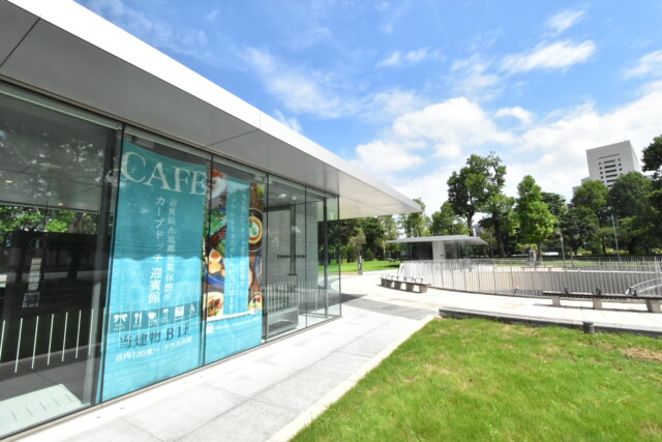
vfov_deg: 77.4
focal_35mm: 15
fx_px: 276
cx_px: 331
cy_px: 221
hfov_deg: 100.4
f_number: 20
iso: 6400
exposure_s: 1/1600
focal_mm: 10
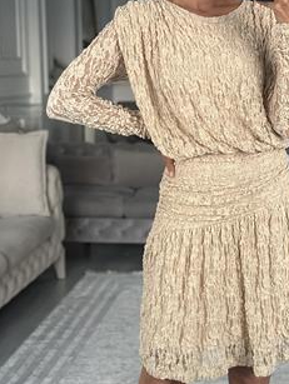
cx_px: 216
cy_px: 113
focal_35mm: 79
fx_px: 878
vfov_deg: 24.5
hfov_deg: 18.6
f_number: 1.78
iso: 640
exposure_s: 1/40
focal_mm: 6.86
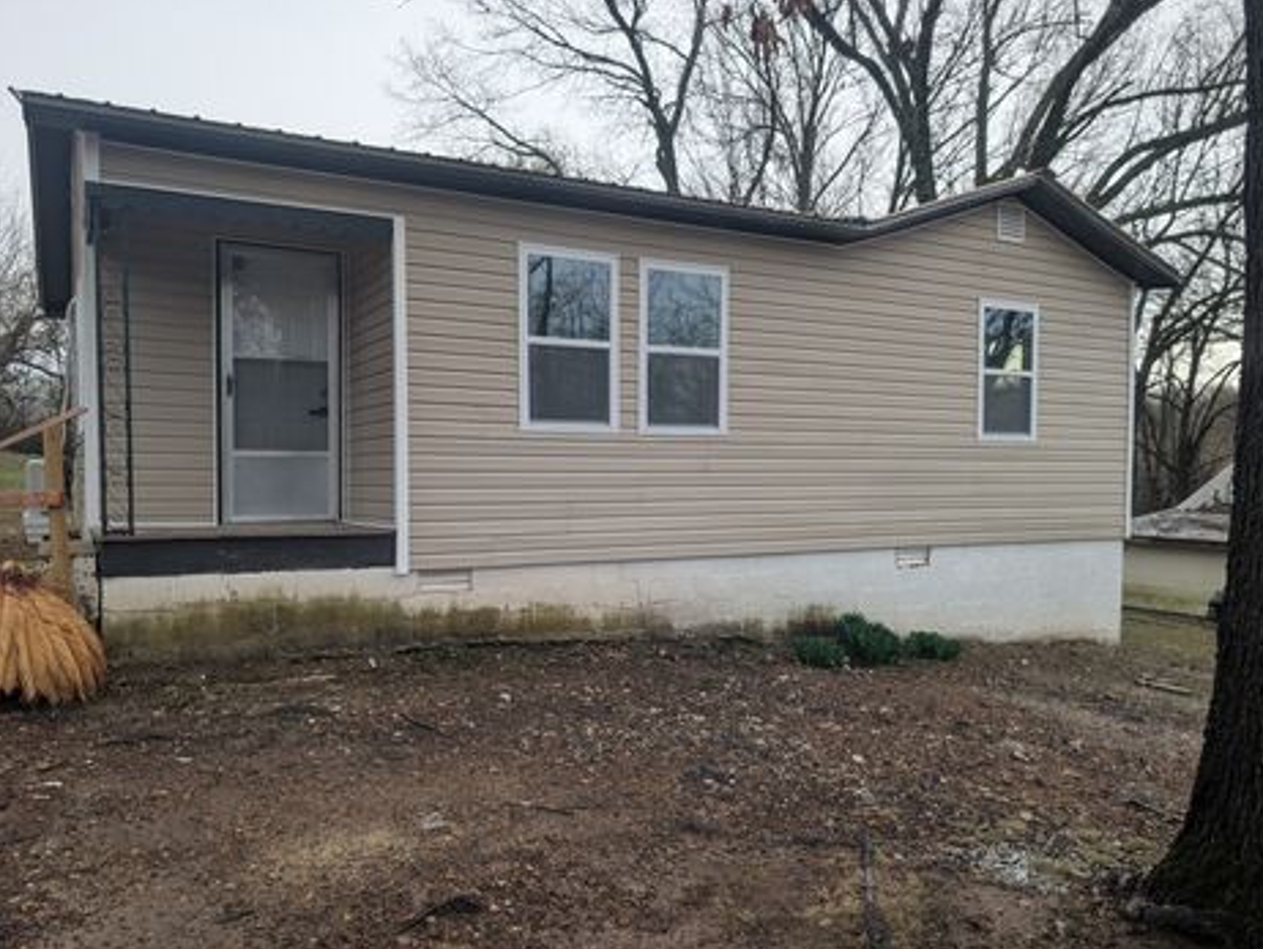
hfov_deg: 67.3
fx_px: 949
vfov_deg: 53.1
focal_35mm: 26
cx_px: 615
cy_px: 503
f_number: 1.68
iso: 21
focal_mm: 6.9
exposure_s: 1/208
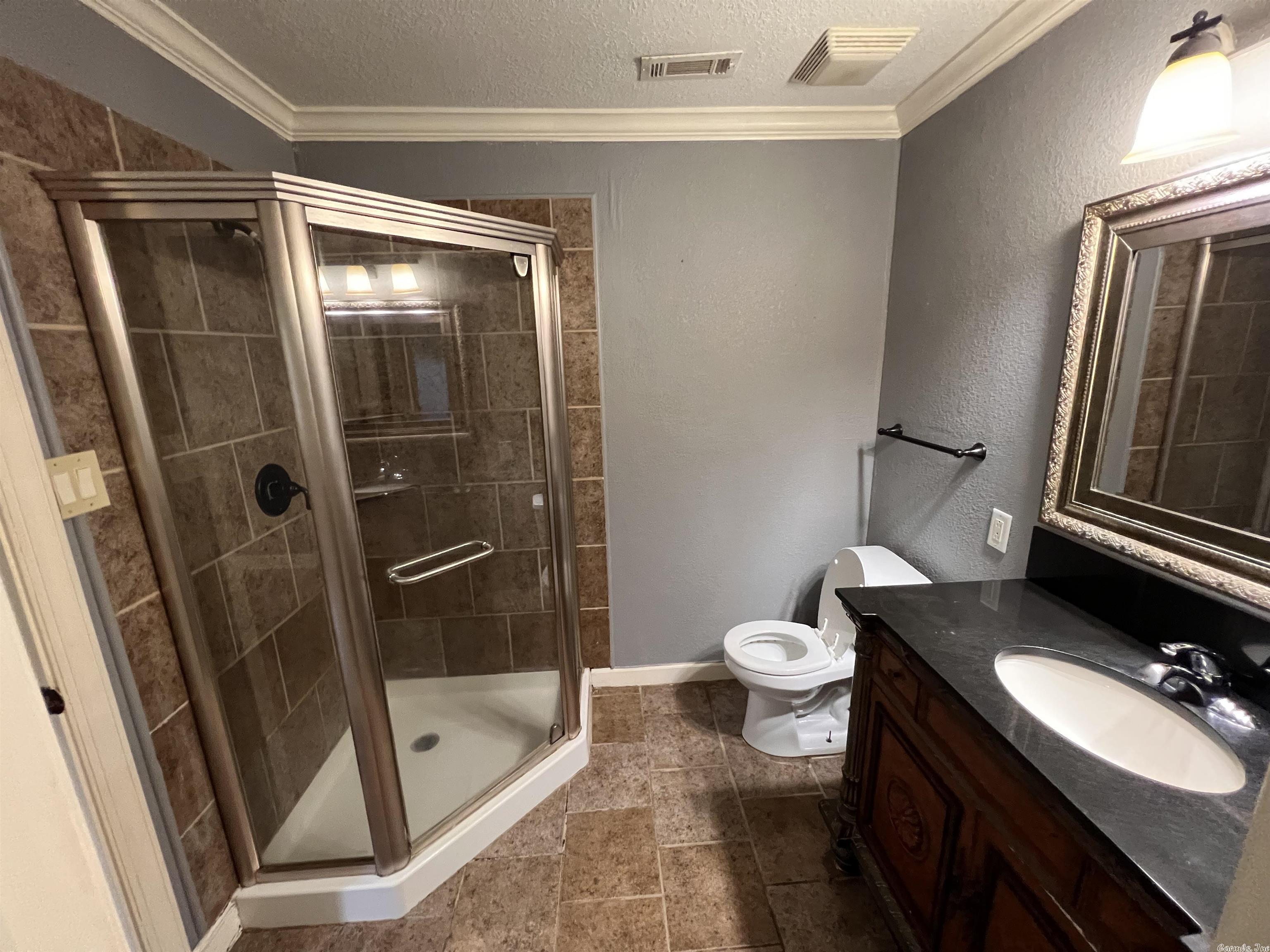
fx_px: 477
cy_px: 476
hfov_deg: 106.2
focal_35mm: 13
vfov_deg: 89.9
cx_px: 635
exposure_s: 1/60
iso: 640
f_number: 1.8
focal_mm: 1.57
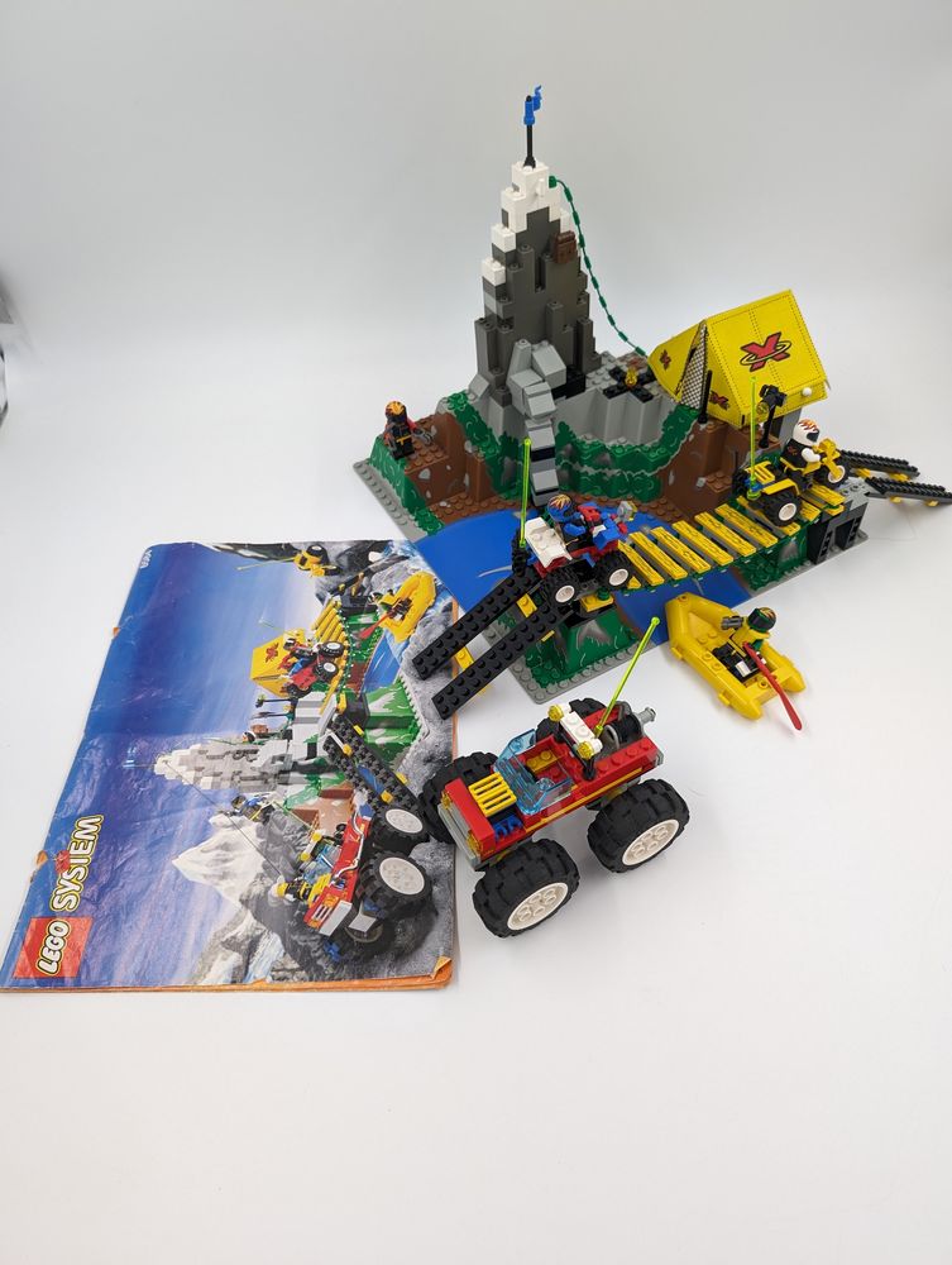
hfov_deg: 56.9
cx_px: 476
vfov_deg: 71.5
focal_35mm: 24
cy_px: 632
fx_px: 878
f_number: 1.68
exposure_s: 1/27.6
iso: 31
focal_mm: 6.9
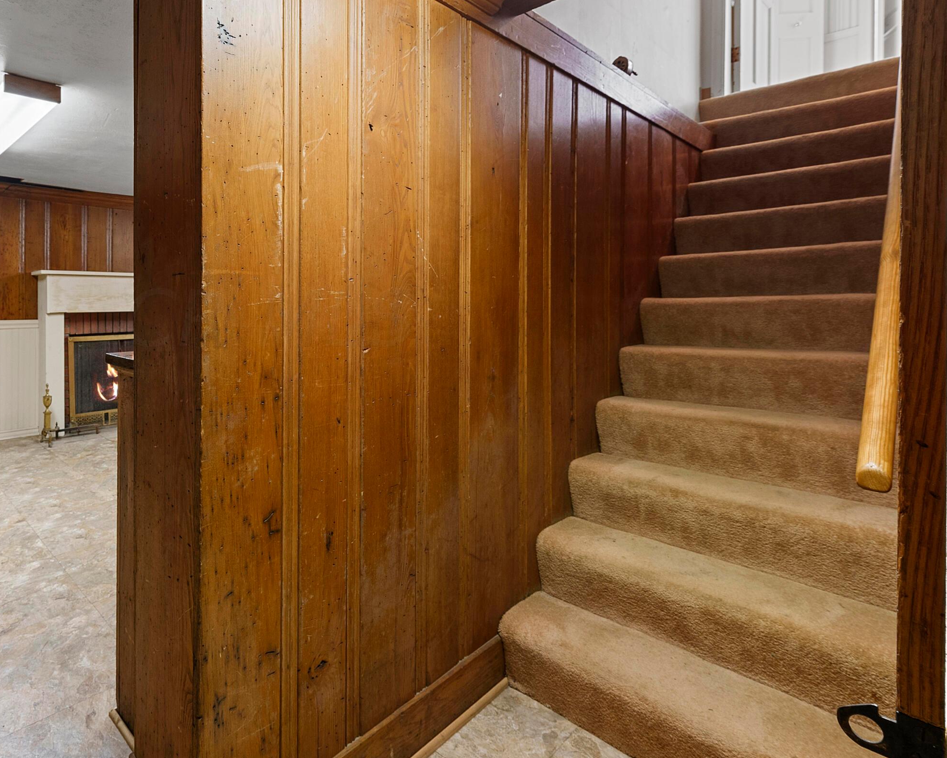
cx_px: 270
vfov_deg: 67.6
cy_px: 317
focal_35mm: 20
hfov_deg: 76.1
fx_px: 560
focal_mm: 14
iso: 640
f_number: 9
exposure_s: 1.3
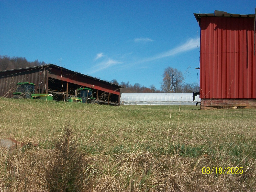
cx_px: 128
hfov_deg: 36.2
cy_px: 96
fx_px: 392
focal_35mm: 53
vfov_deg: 27.5
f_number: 7
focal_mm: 8.8
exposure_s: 1/320
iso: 80
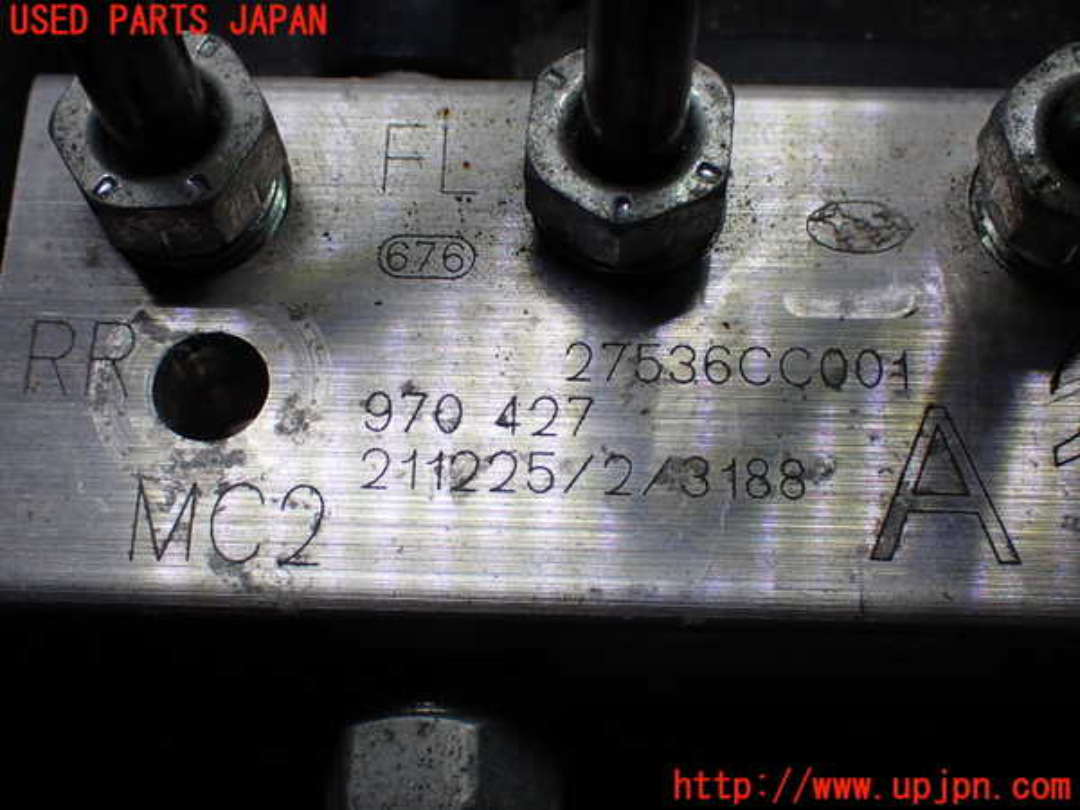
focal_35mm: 50
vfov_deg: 29.1
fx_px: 1560
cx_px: 540
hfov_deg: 38.2
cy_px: 405
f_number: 4.5
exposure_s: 1/200
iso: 125
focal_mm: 9.01
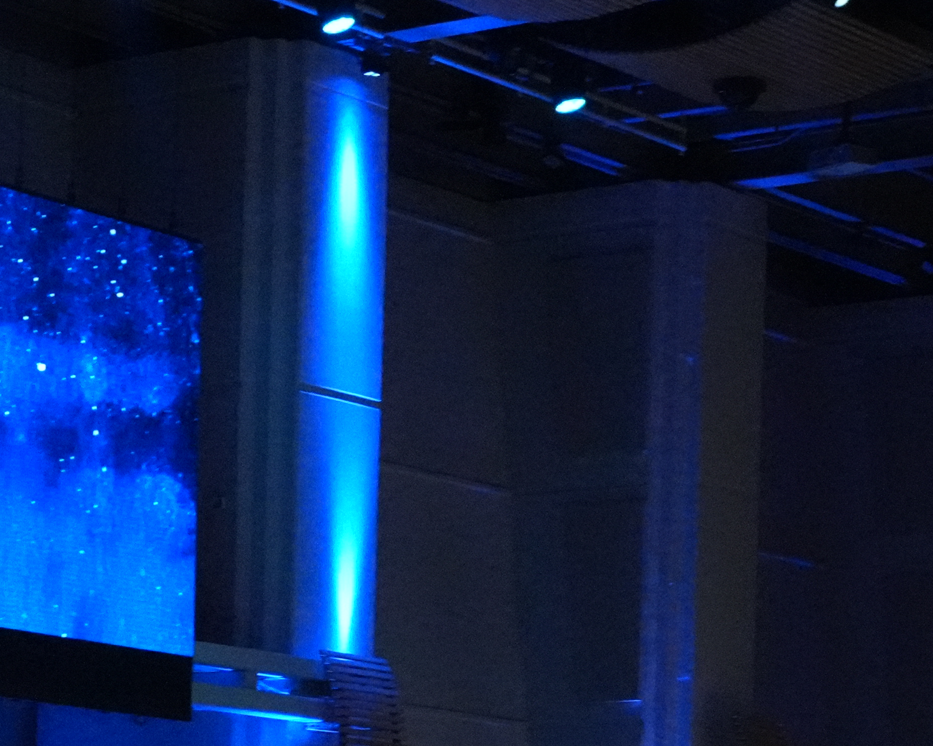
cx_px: 137
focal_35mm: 144
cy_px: 1230
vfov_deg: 10.3
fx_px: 3977
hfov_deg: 13.3
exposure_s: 1/250
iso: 10000
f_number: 6.3
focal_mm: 30
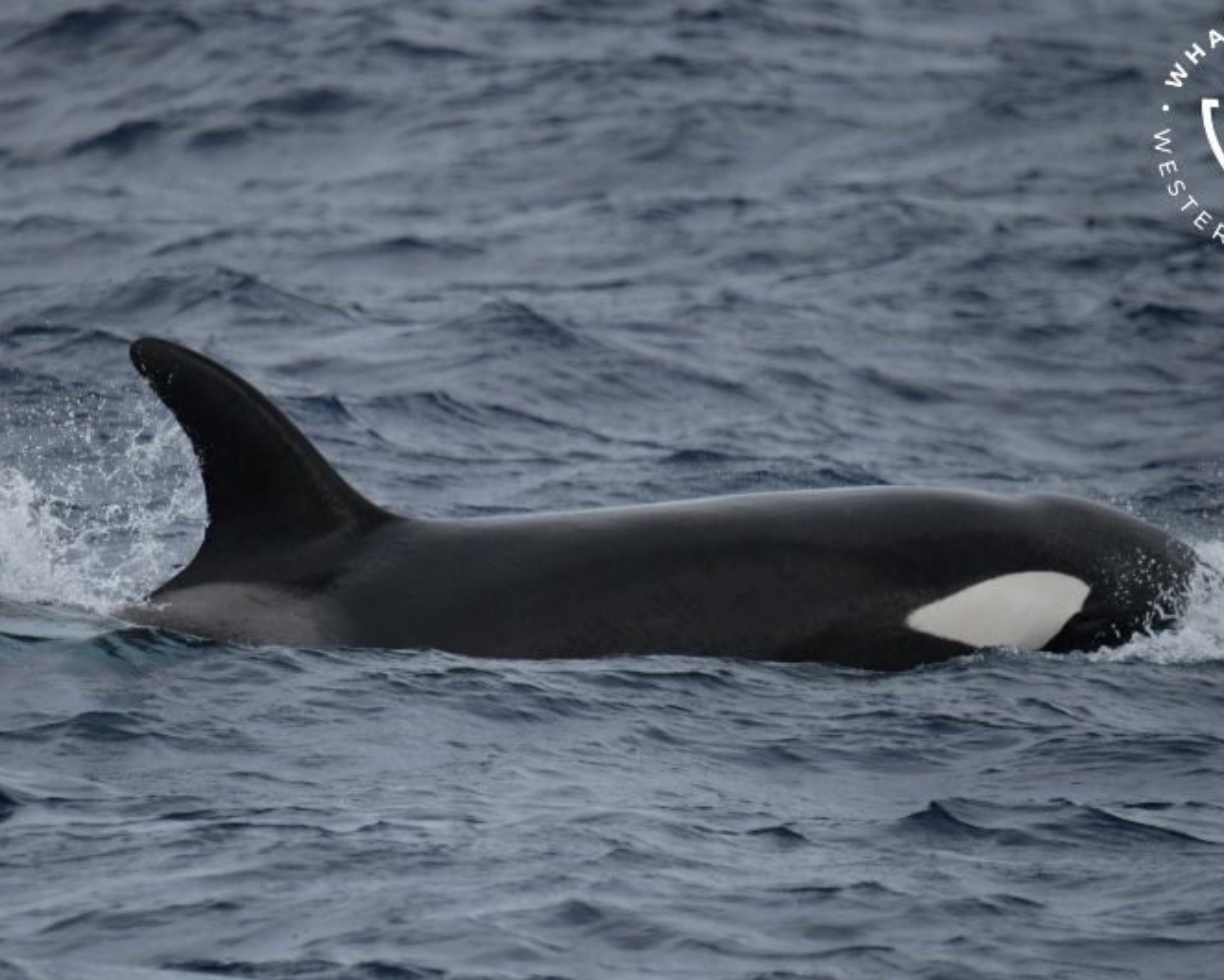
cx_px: 674
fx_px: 24608
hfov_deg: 2.8
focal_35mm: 679
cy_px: 490
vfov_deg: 2.3
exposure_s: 1/8000
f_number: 6.3
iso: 1800
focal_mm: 600
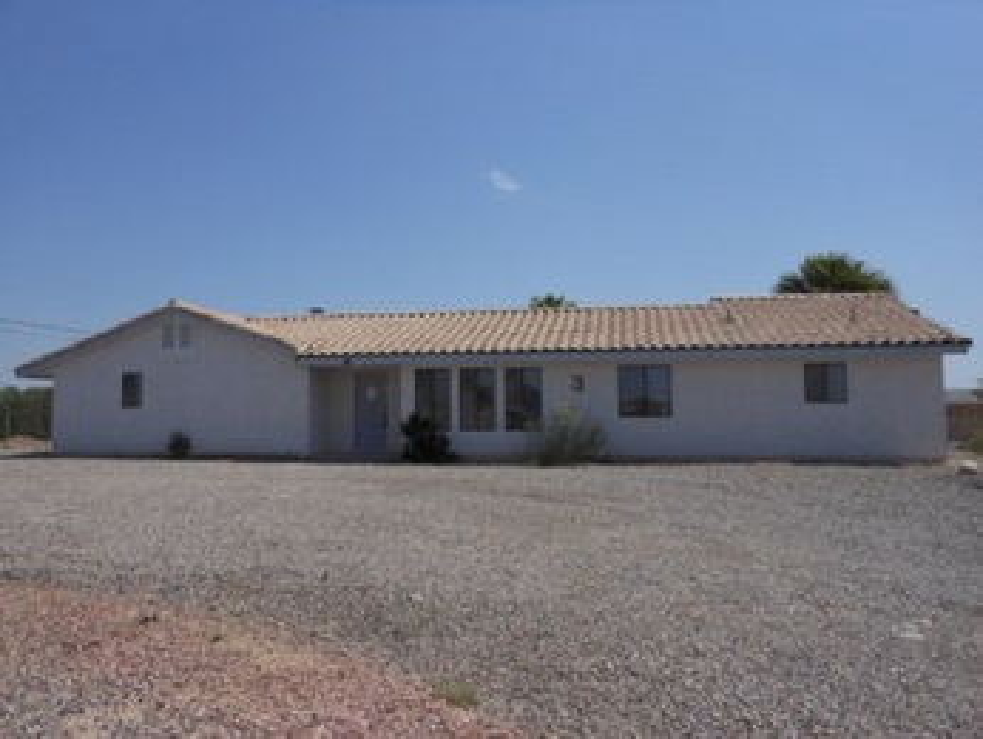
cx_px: 492
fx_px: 796
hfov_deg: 63.4
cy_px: 370
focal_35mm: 28
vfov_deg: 49.8
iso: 80
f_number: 3.7
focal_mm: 5
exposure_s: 1/1500
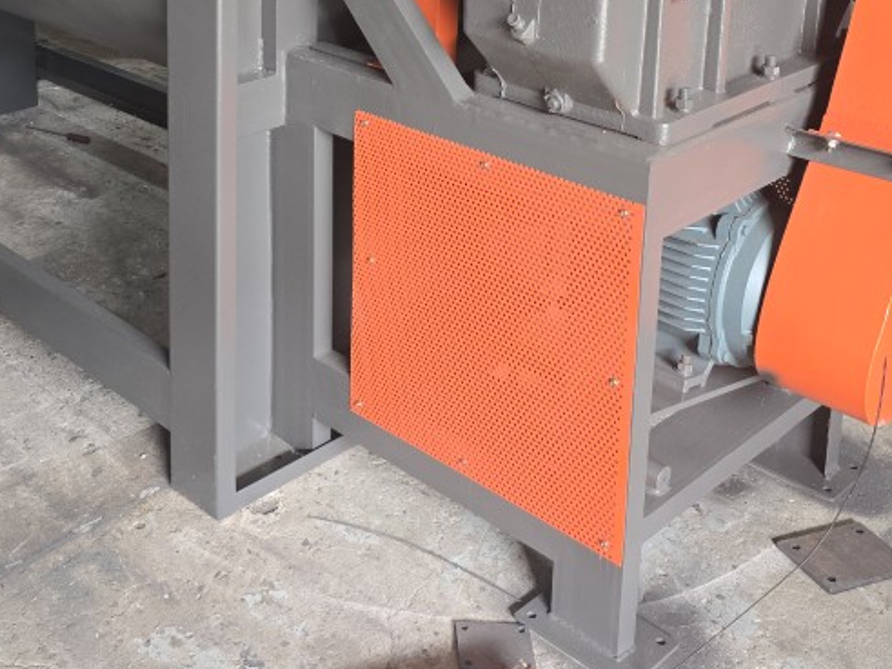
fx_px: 1237
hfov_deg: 39.0
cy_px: -11
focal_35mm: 48
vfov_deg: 28.3
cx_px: 265
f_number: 1.7
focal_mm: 6.3
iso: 250
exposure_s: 1/100
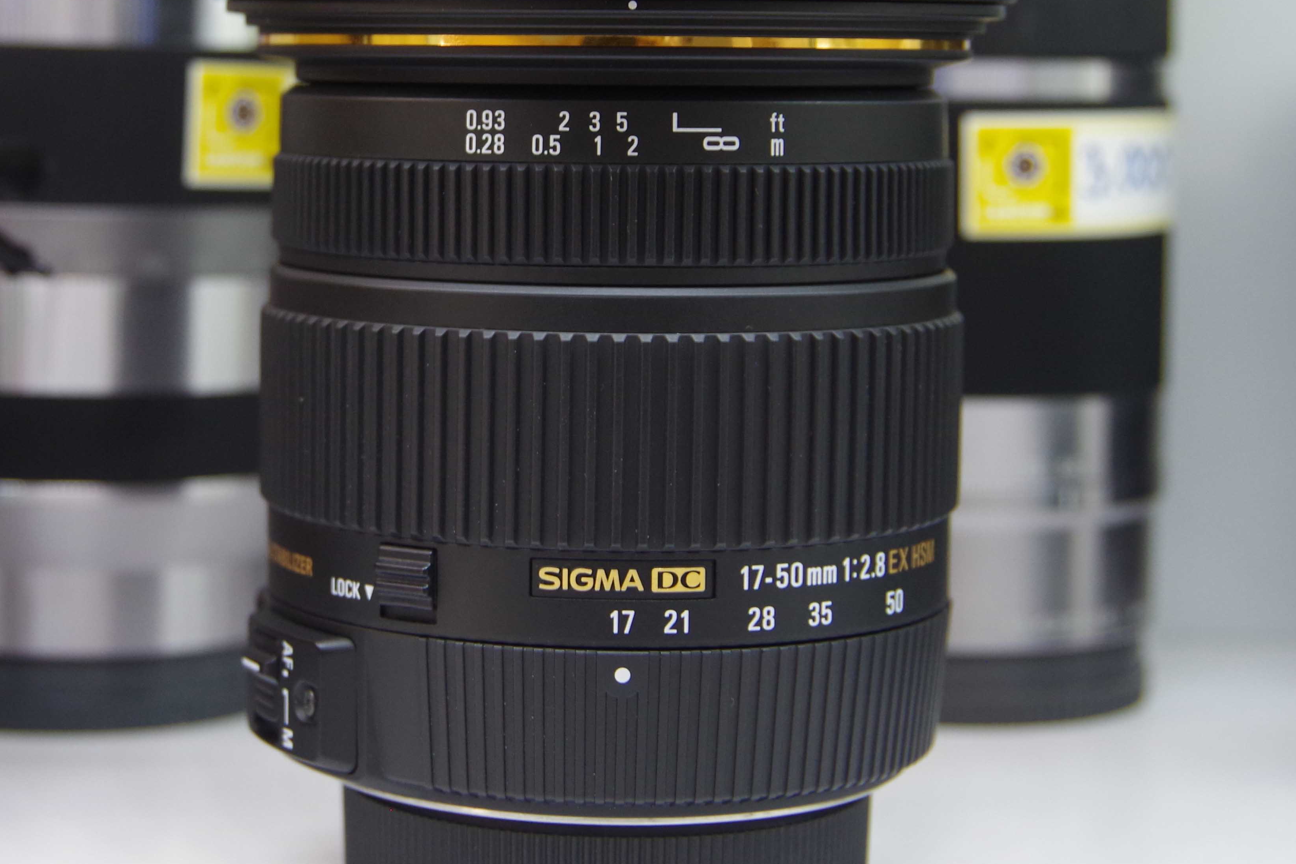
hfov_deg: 22.5
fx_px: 3240
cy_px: 247
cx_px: 410
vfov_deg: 15.1
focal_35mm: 90
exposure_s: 1/100
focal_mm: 36
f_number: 5
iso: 800
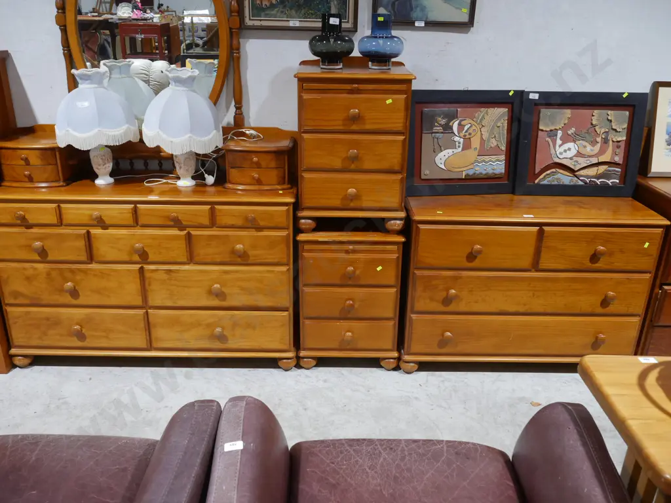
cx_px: 336
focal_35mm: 28
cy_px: 252
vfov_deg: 49.7
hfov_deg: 63.4
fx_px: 543
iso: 1000
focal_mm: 14
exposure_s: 1/60
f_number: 5.3
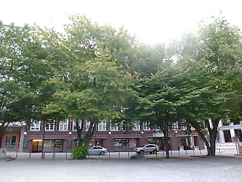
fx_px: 168
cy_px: 91
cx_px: 121
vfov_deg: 56.8
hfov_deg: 71.6
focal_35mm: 24
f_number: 3.3
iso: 100
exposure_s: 1/15
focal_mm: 4.3
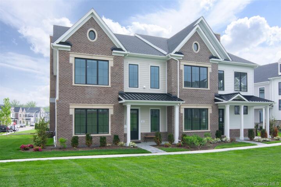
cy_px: 94
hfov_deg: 67.4
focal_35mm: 27
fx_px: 211
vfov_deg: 47.9
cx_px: 140
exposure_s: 1/250
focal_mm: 18
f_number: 13
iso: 640
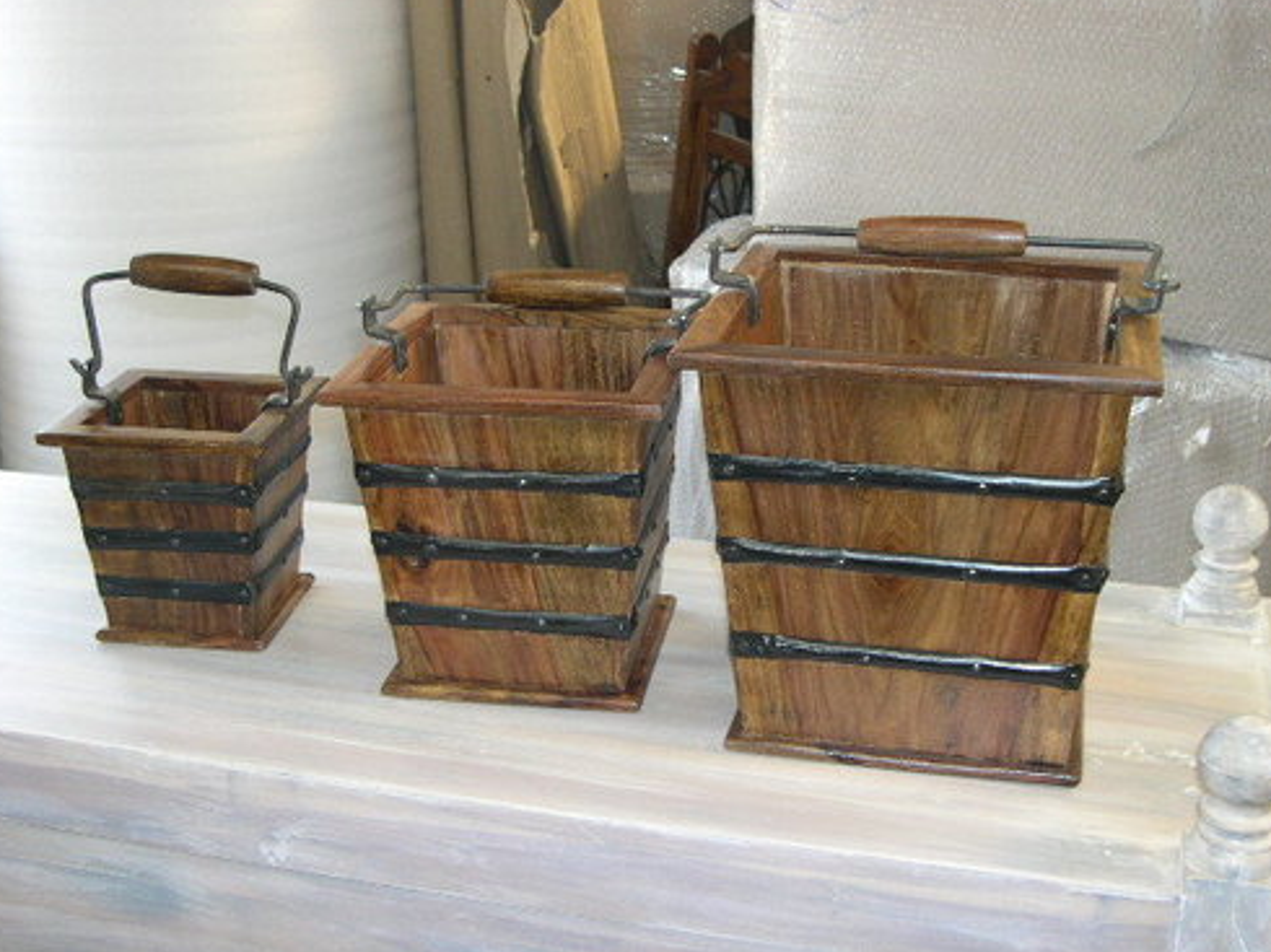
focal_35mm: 48
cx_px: 630
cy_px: 473
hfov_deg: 39.7
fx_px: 1762
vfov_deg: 30.2
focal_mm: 10.1
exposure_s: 1/30
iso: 100
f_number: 3.1
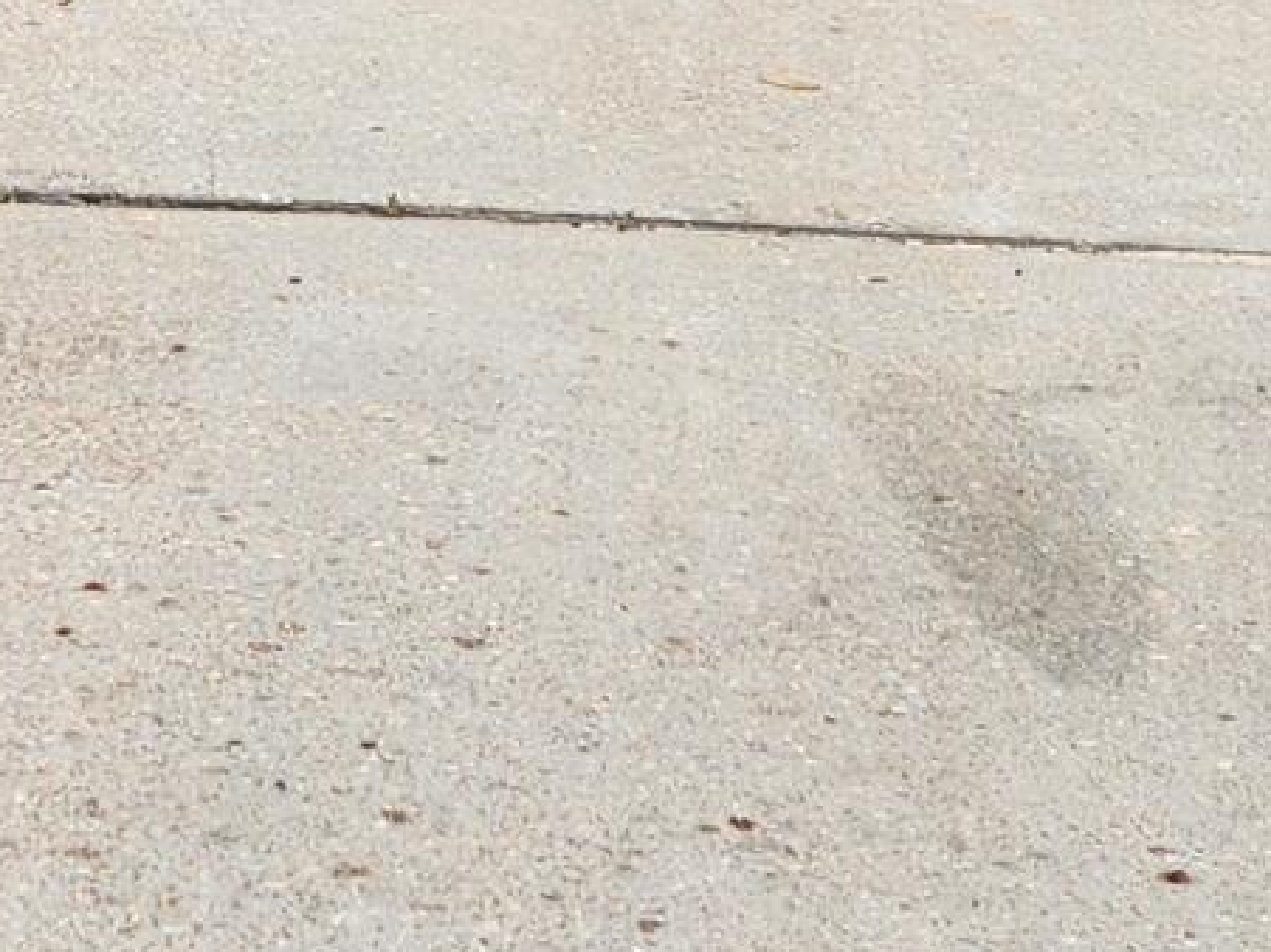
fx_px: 5616
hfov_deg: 12.5
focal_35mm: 153
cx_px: -349
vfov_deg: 8.7
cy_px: -1479
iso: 20
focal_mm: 5.4
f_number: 1.8
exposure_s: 1/1395
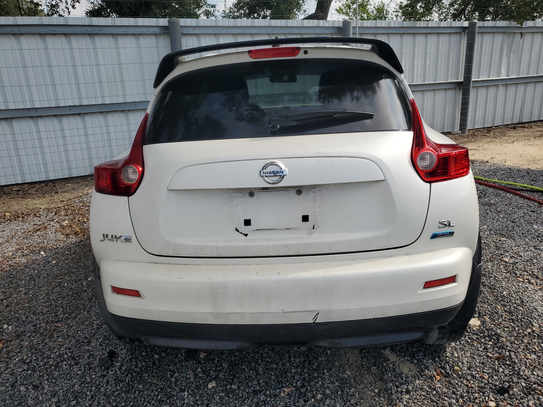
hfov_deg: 67.3
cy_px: 204
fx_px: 408
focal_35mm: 26
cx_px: 272
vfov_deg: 53.1
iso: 50
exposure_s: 1/3333
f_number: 1.5
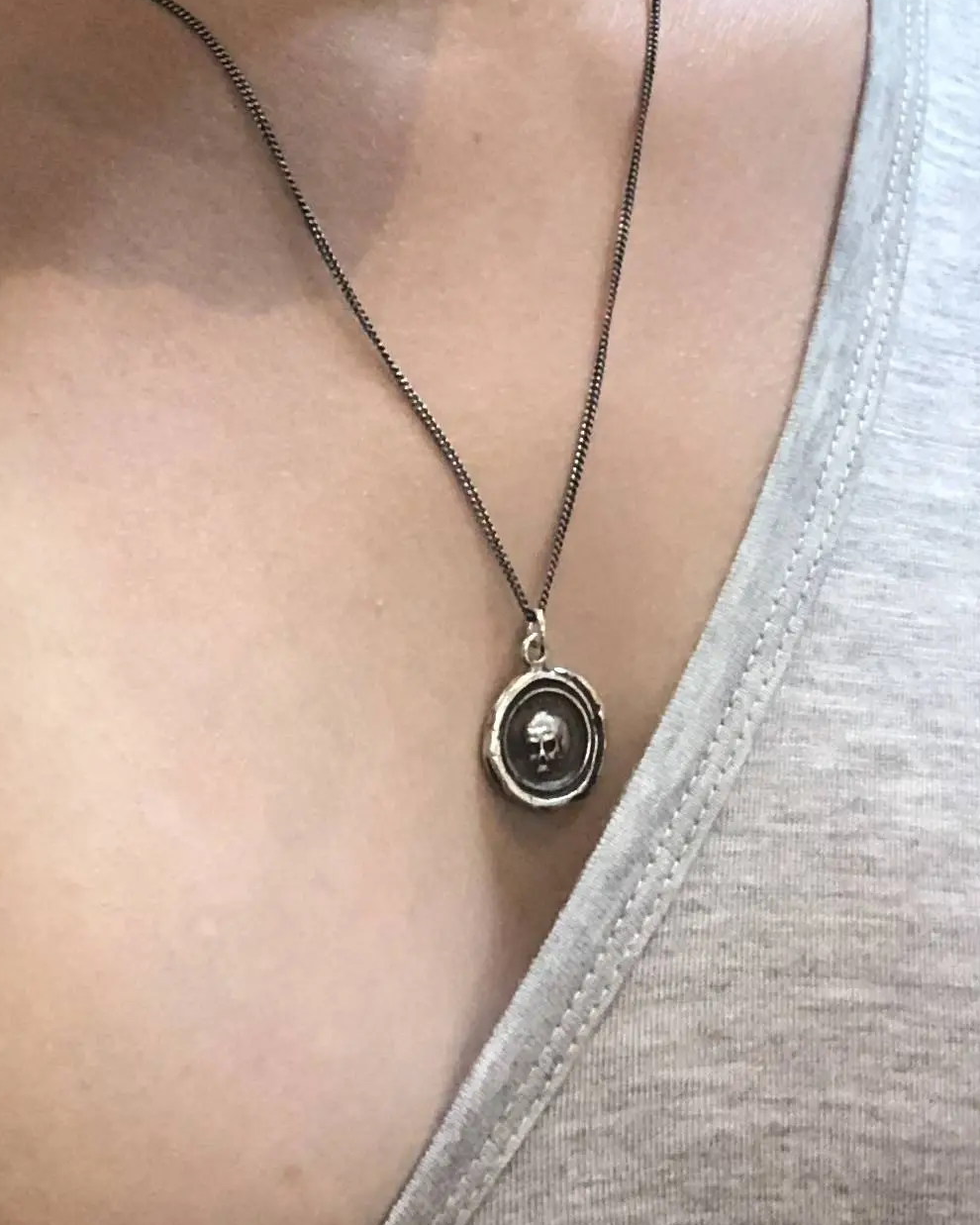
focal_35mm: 78
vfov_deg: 23.3
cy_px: -30
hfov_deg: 19.6
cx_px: 269
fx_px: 2827
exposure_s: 1/60
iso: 200
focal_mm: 2.87
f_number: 2.2
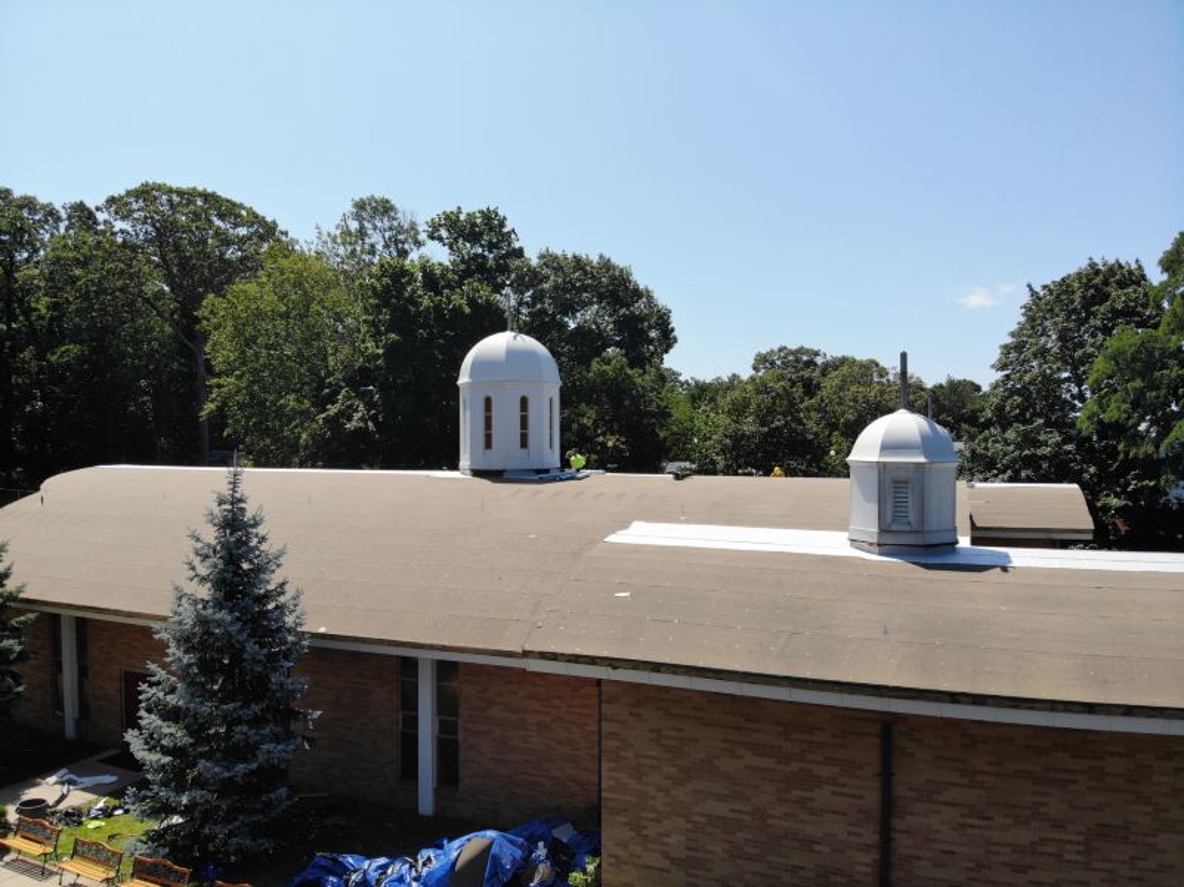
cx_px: 592
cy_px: 444
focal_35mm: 24
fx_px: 821
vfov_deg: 56.8
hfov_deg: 71.6
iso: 108
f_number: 2.8
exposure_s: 1/1141
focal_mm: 4.5
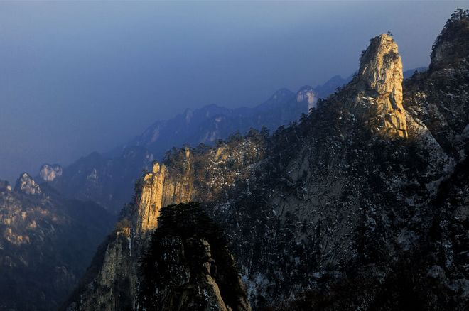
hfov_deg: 26.0
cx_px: 234
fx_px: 1015
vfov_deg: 17.4
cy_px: 156
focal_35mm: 78
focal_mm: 52
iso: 200
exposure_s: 1/800
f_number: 3.5
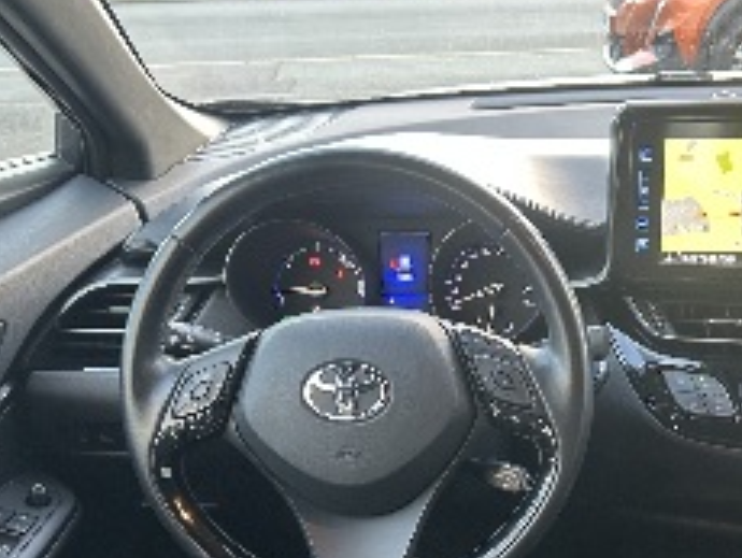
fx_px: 1009
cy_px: 455
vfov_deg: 30.1
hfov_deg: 39.9
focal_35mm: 47
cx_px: 494
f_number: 1.5
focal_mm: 5.7
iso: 200
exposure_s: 1/59
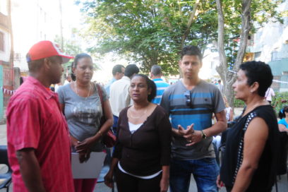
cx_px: 144
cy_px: 96
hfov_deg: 61.9
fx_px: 240
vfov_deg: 43.6
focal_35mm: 30
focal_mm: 20
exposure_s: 1/160
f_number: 3.5
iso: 640
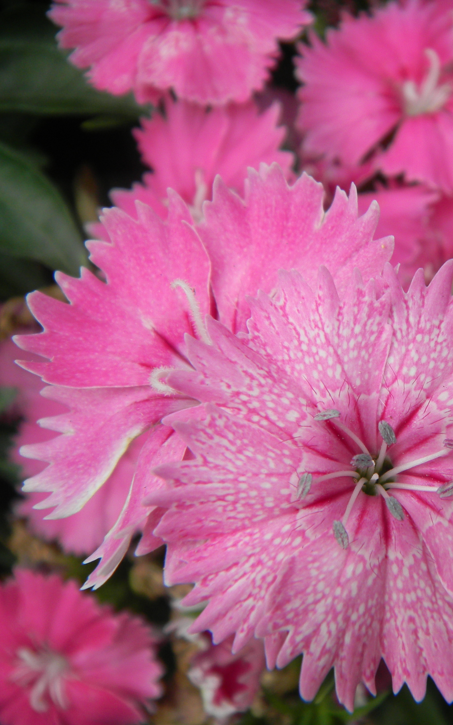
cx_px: 413
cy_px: 366
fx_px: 790
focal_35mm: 40
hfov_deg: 30.5
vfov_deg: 49.3
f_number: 3.9
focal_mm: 5
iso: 80
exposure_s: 1/138
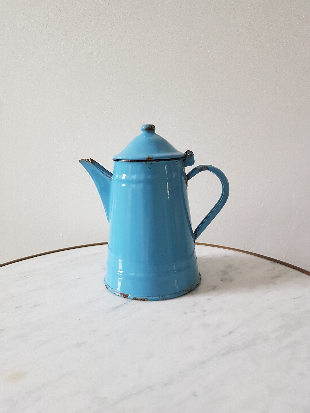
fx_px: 310
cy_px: 206
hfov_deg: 53.1
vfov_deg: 67.3
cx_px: 155
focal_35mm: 26
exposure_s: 1/50
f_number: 1.7
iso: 160
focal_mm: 4.2
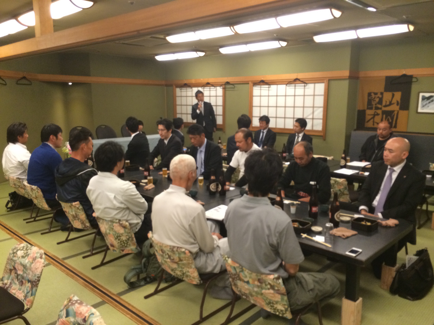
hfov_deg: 60.0
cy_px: 162
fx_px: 376
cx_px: 217
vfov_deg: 46.8
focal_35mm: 30
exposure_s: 1/30
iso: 250
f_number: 2.2
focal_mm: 4.12
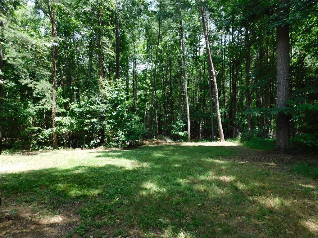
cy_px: 119
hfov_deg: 73.9
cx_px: 159
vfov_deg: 58.9
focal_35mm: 23
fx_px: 211
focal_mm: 4
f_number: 3
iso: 125
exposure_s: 1/250
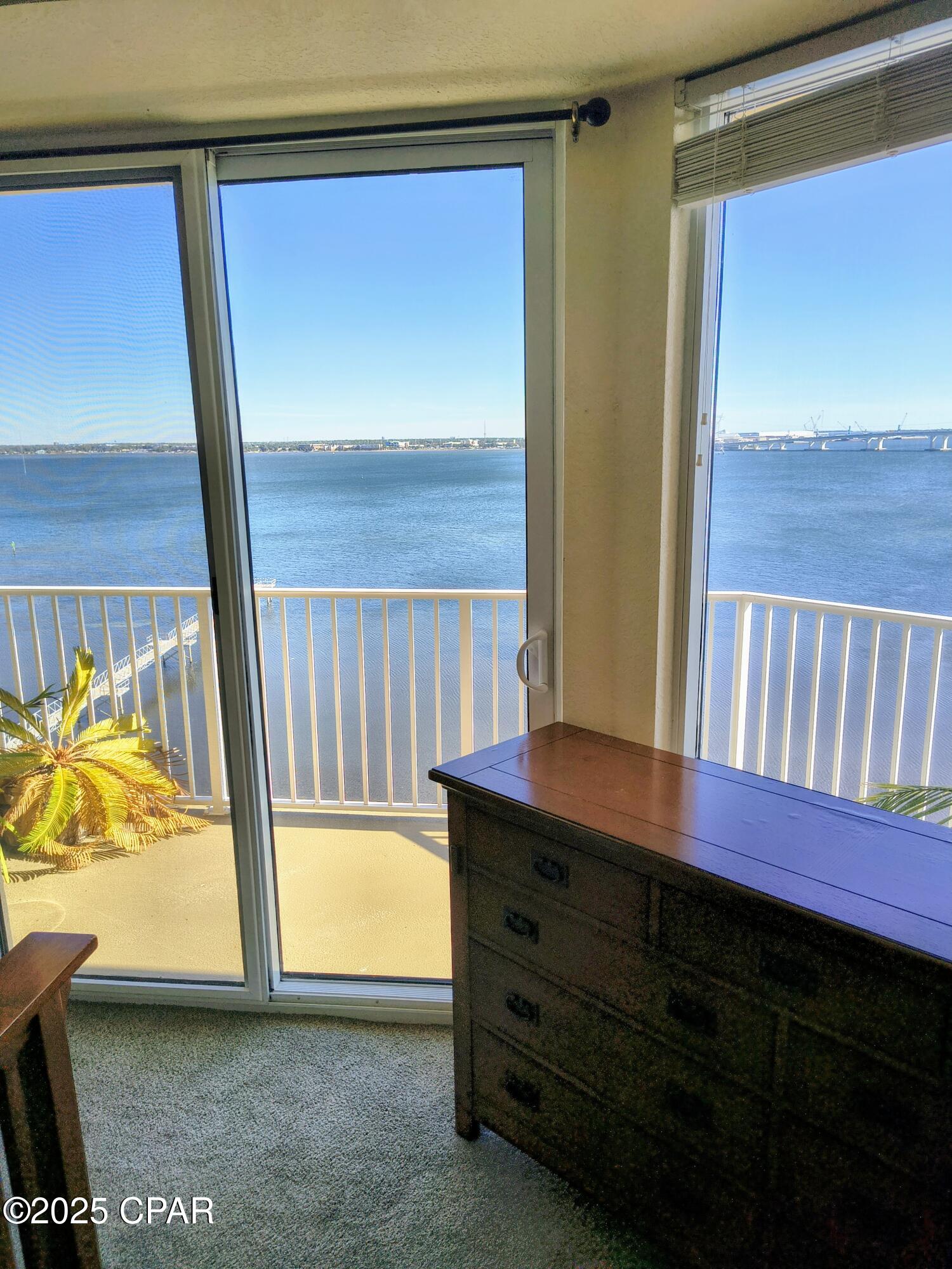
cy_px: 634
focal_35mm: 24
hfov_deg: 56.8
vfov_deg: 71.6
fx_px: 880
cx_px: 476
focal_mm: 5.56
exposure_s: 1/484
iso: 101
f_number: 1.8
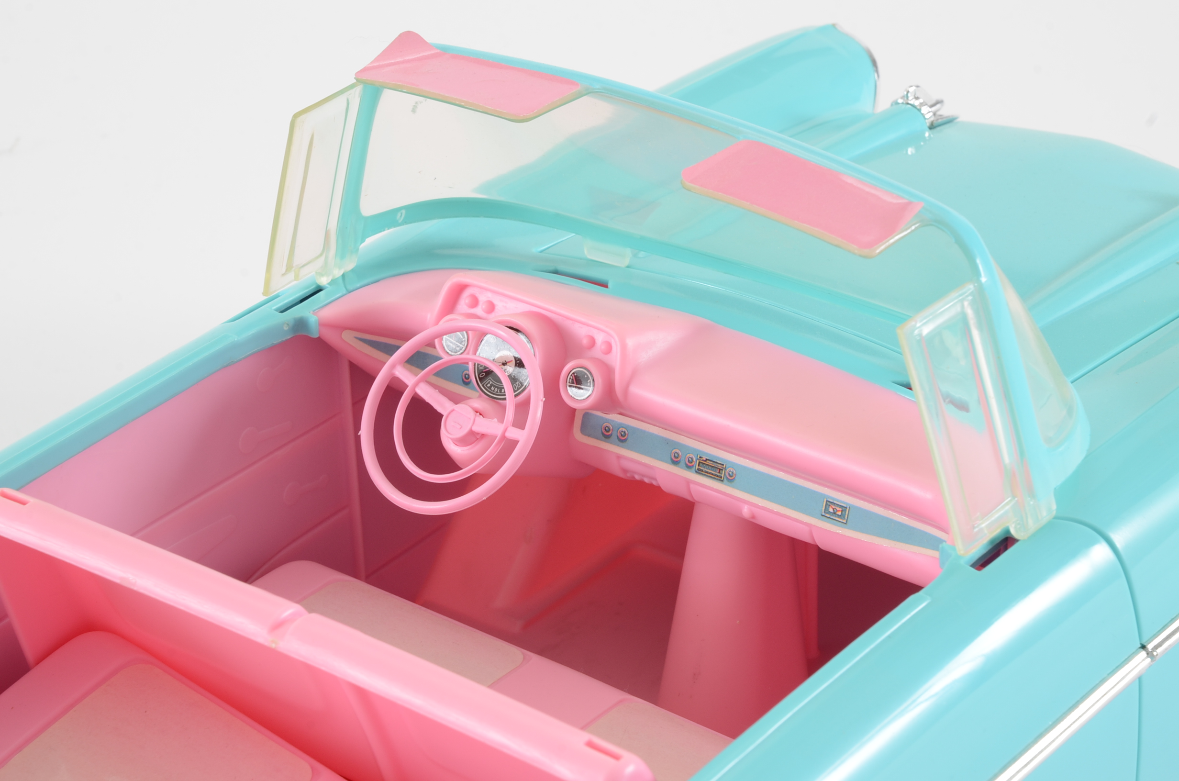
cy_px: 390
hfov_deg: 16.1
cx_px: 590
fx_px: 4167
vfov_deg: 10.7
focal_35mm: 128
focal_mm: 85
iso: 200
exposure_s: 1/125
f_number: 14
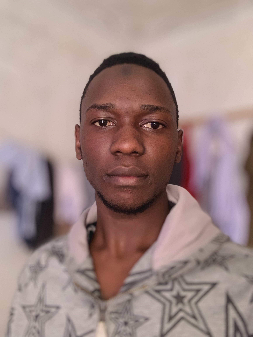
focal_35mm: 32
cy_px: 168
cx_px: 126
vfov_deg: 56.8
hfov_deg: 44.2
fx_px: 312
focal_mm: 2.87
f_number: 2.2
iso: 500
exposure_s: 1/30
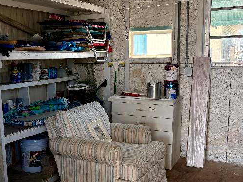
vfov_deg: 32.1
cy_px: 111
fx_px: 316
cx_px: 105
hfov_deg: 42.0
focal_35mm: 45
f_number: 1.6
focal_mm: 5.96
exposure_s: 1/146
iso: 64
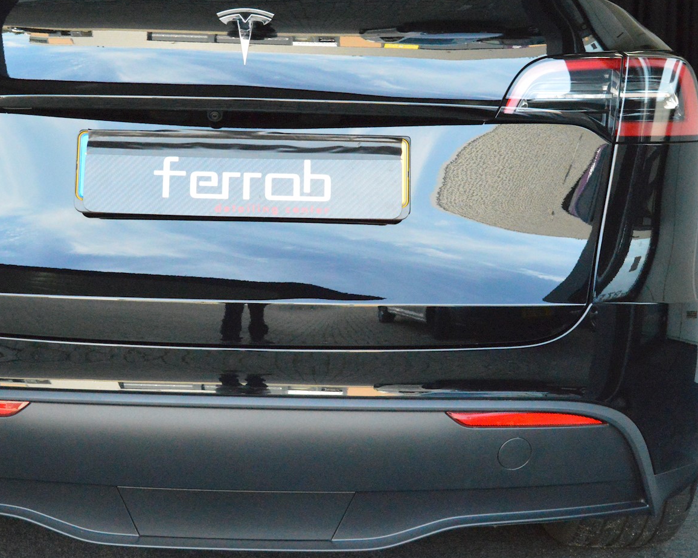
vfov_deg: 22.5
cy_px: 243
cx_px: 258
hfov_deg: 27.9
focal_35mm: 68
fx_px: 1400
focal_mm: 29
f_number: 10
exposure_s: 1/400
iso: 6400
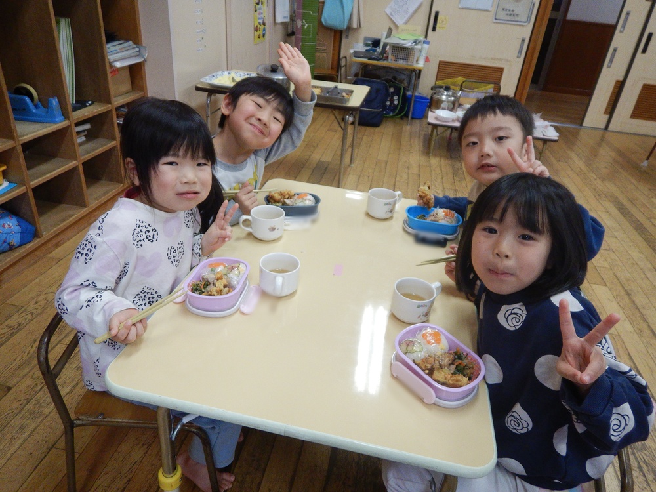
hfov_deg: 71.6
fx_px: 455
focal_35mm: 24
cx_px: 328
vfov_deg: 56.8
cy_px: 246
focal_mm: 4.3
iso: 125
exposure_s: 1/30
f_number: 2.8
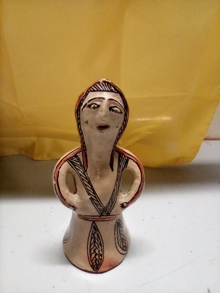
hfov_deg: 49.7
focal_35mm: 28
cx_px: 110
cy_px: 146
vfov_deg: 63.4
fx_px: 237
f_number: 2.2
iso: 292
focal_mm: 2.27
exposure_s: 1/25
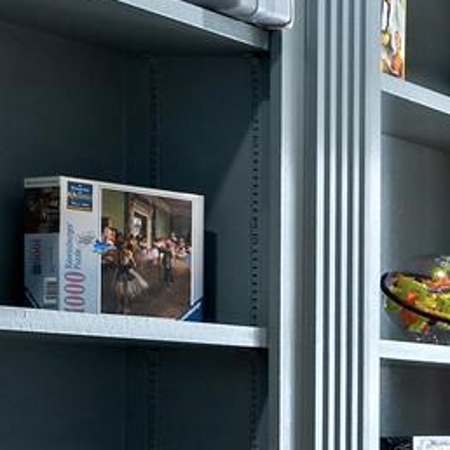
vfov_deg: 15.8
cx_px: 1406
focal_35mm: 108
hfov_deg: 10.5
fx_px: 1588
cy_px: 441
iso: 400
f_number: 9
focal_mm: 16
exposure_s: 1/3
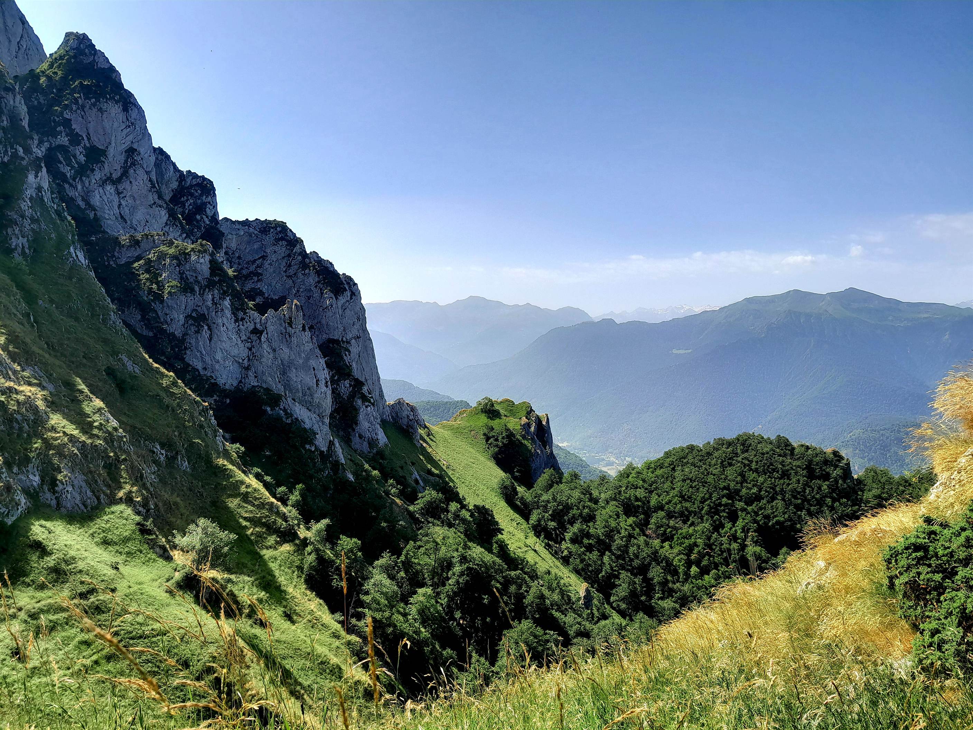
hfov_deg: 65.3
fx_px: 759
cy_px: 365
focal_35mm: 27
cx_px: 486
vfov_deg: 51.4
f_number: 1.8
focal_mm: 4
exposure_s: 1/526
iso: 40
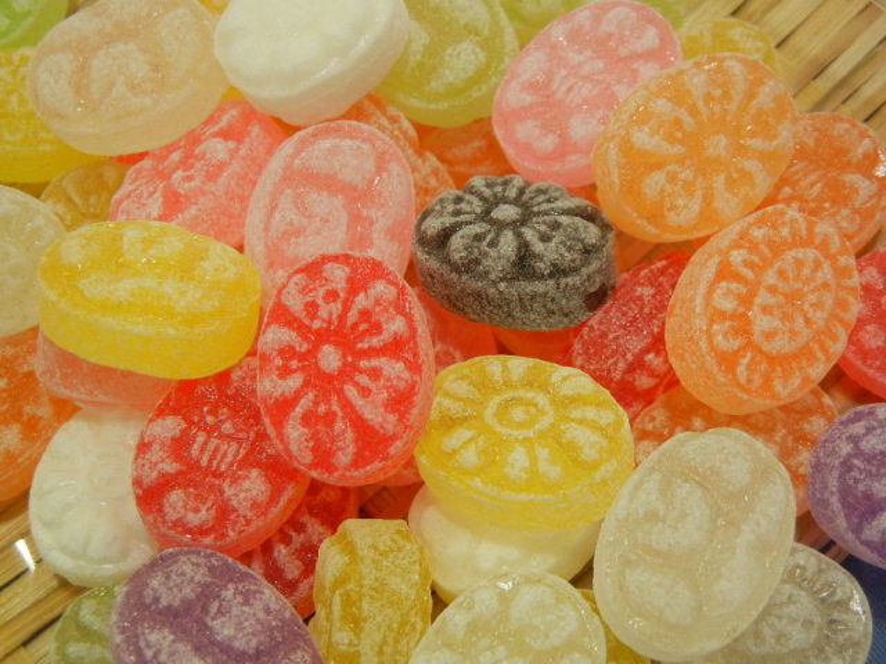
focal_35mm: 68
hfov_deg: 28.6
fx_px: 1740
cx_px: 443
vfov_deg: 21.6
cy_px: 332
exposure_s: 1/41.7
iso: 400
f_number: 4.1
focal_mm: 12.2
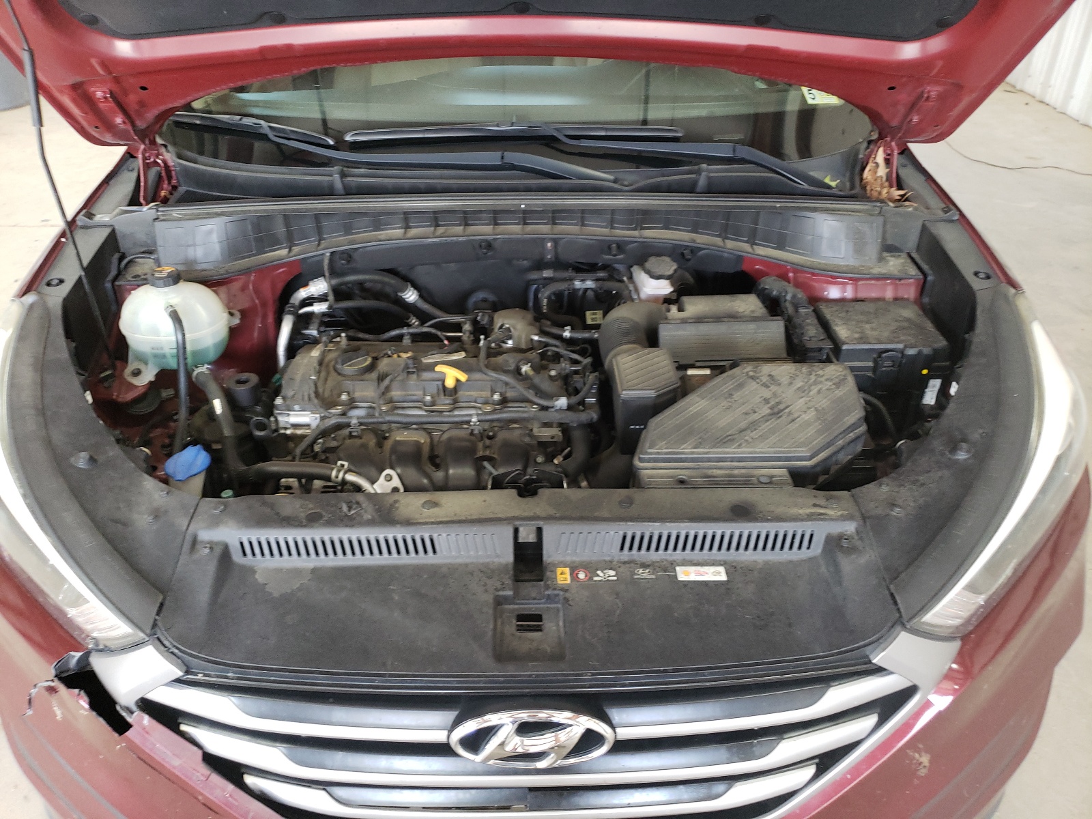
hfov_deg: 67.3
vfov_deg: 53.1
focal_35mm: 26
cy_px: 410
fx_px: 820
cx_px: 546
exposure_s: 1/60.2
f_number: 1.5
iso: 141
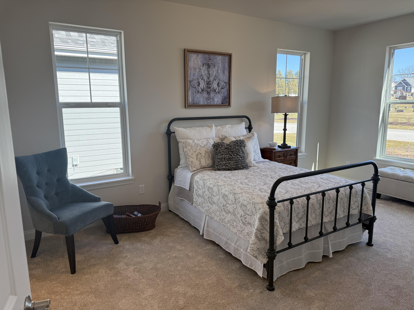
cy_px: 155
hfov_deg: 71.6
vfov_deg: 56.8
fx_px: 287
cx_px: 207
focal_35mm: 24
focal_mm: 6.76
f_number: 1.78
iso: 100
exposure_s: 1/345
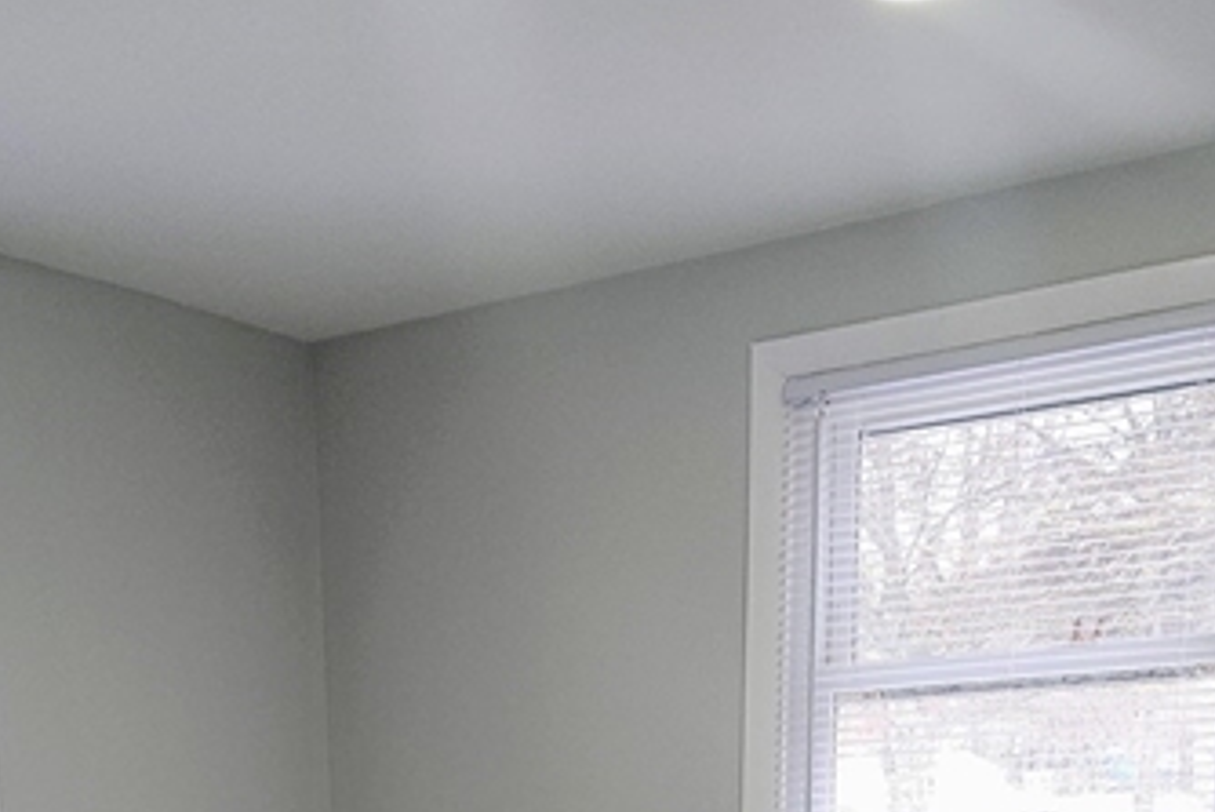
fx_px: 1857
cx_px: 386
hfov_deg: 35.8
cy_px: 1274
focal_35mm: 55
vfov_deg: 20.5
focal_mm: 5.4
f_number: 1.8
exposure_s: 1/60
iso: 50
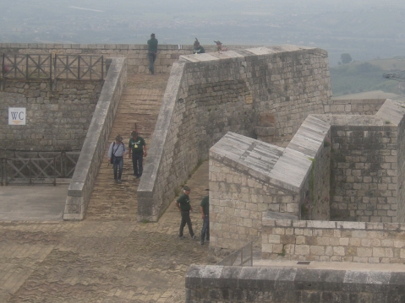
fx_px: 1895
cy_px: 140
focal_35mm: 162
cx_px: 256
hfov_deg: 12.2
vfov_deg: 9.2
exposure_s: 1/112
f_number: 5.4
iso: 76
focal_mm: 16.1
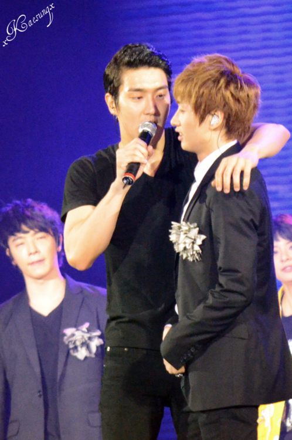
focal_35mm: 450
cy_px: 220
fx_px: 5490
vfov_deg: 4.6
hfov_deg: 3.0
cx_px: 146
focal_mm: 300
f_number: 5.6
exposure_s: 1/400
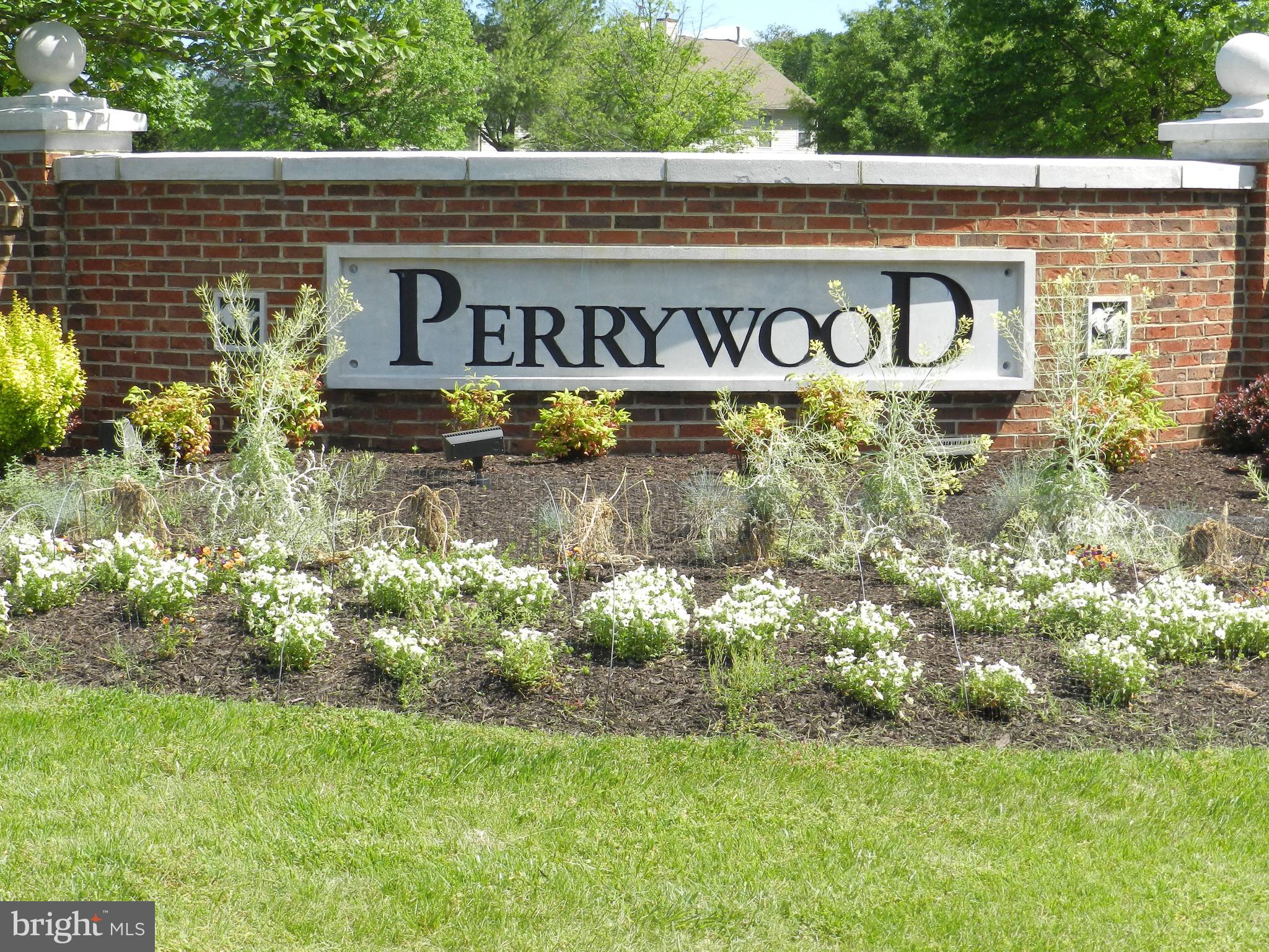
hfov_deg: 25.7
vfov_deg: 19.4
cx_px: 634
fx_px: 2786
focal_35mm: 76
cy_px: 476
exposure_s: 1/400
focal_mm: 13.5
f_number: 4.8
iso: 160
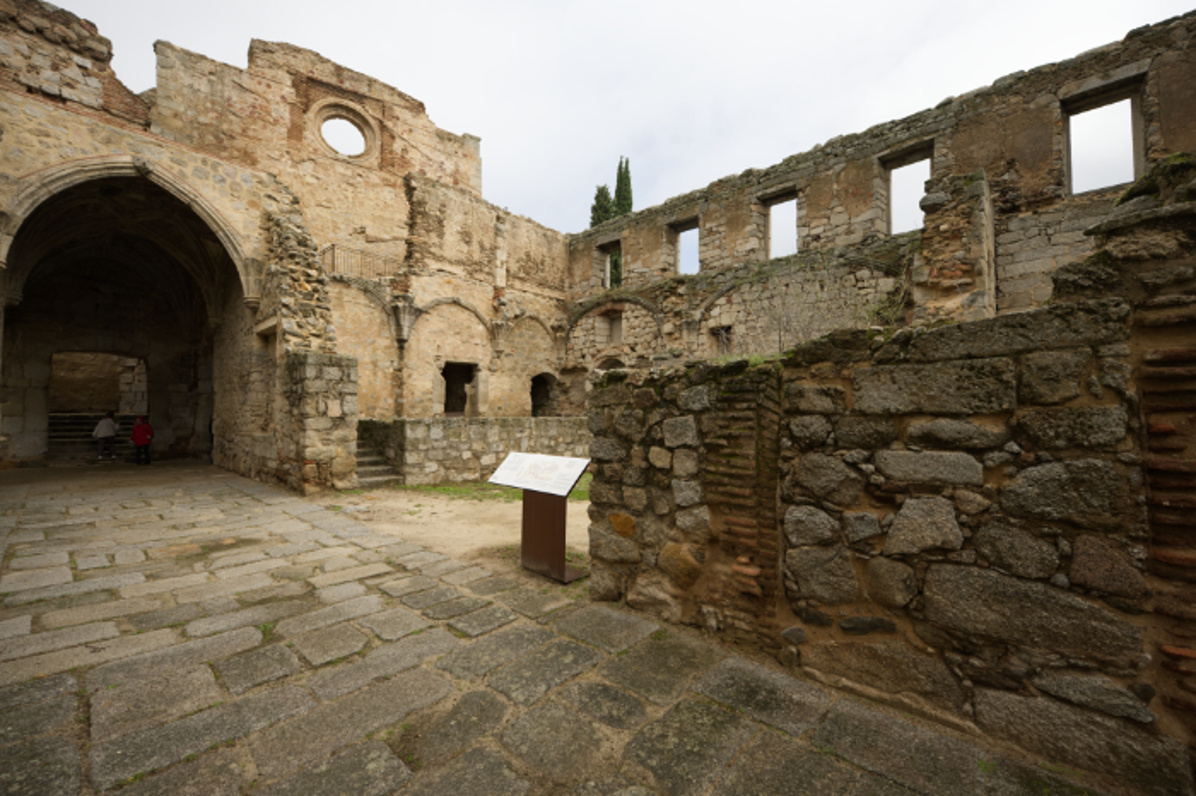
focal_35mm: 14
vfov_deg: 81.2
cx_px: 598
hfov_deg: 104.3
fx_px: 465
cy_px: 398
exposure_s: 1/320
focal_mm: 14
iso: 100
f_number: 5.6
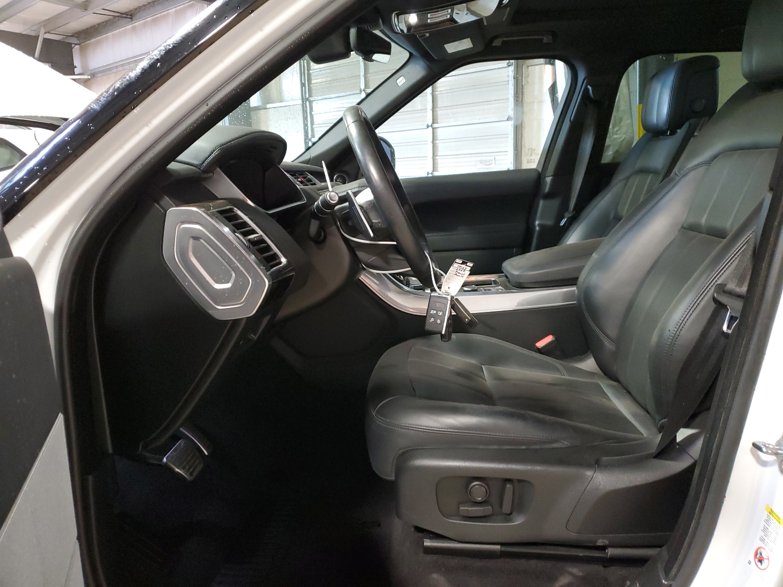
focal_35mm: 26
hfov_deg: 67.3
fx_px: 588
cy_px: 294
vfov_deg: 53.1
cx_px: 392
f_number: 1.5
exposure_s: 1/30
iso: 332
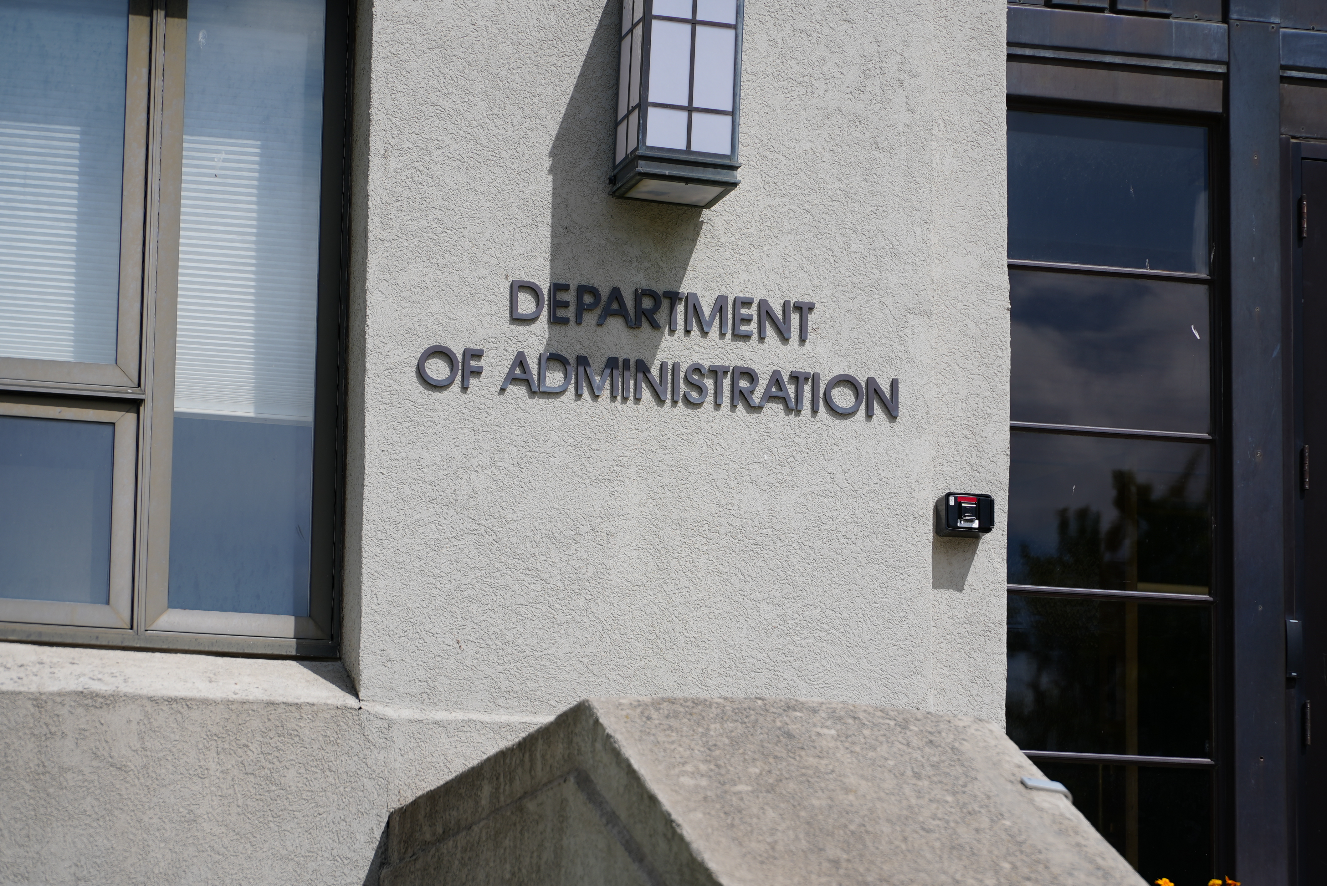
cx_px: 664
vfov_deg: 10.2
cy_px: 443
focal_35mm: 135
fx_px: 4979
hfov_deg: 15.2
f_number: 5
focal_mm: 135
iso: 80
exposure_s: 1/1000
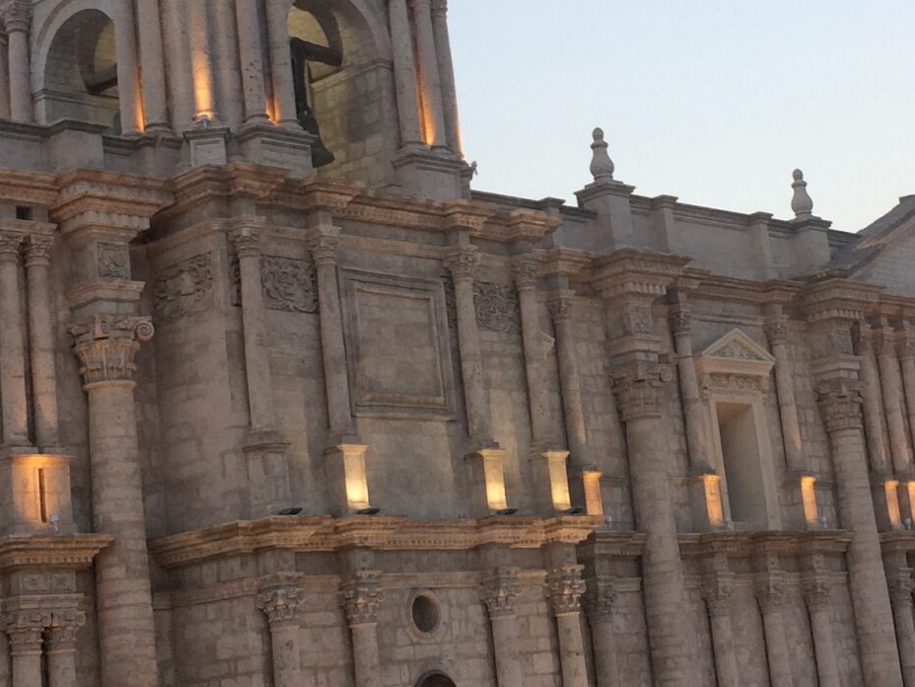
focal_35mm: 80
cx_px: 551
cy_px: 213
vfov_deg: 18.4
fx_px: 2115
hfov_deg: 24.4
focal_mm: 4.15
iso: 40
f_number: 2.2
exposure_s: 1/60
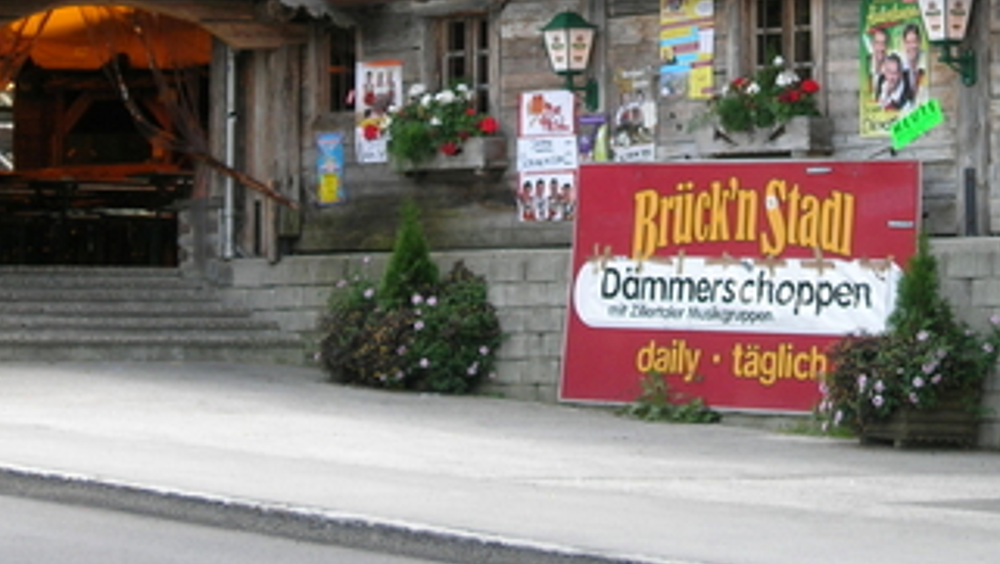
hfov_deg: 12.9
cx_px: 667
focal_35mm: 167
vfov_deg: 7.3
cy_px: 31
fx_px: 4431
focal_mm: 17
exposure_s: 1/116
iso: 64
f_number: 4
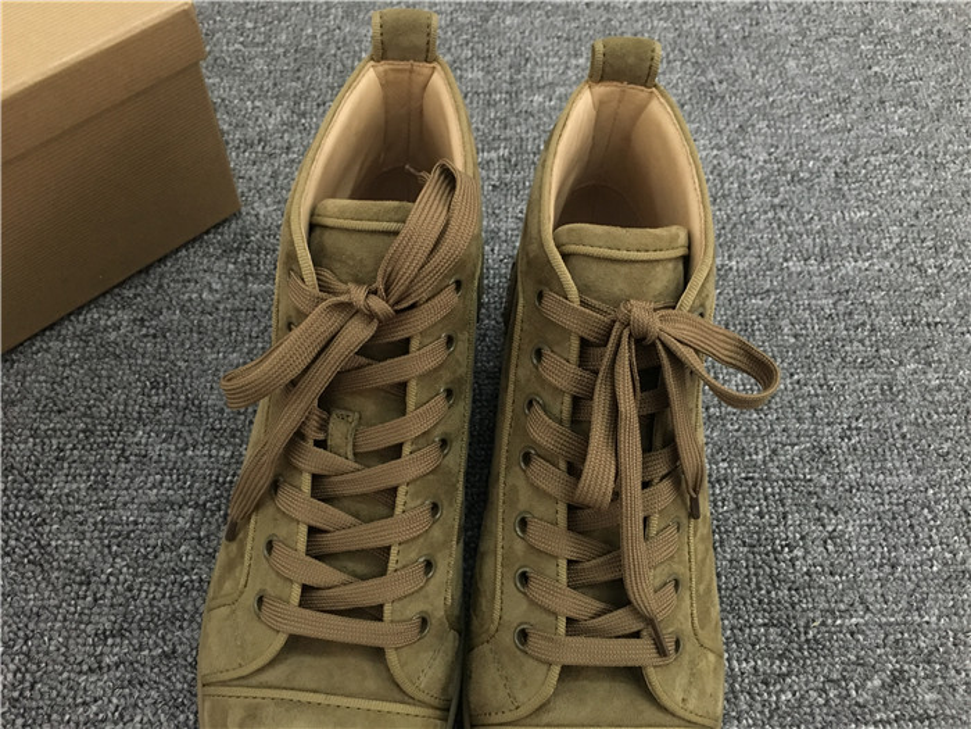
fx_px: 813
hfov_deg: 61.7
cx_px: 486
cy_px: 364
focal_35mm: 29
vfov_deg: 48.2
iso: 200
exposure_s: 1/17
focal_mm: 4.15
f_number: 2.2
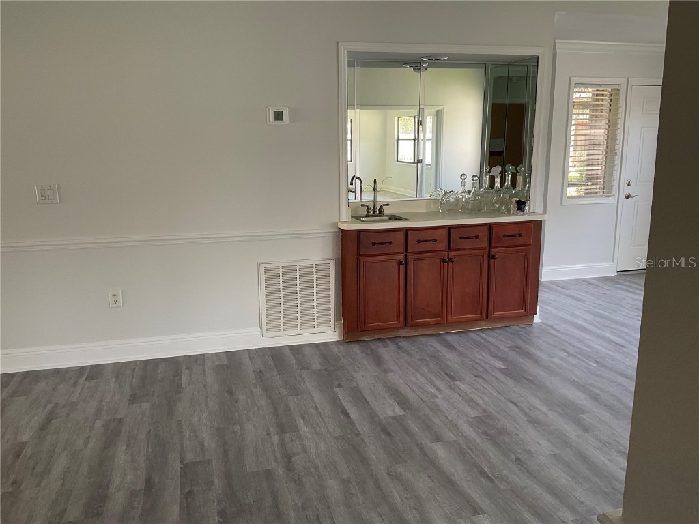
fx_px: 586
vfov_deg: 48.2
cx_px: 350
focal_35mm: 29
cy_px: 262
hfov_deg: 61.7
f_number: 1.8
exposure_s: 1/60
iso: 50
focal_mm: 3
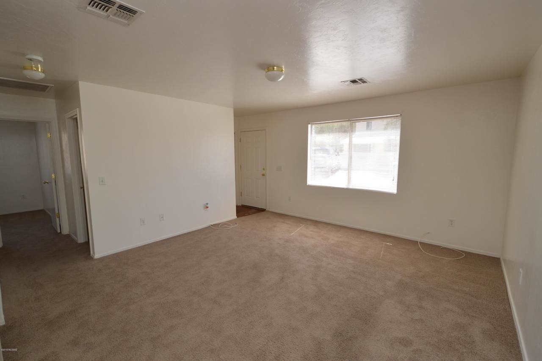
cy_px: 180
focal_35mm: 15
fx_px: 226
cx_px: 271
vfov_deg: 77.2
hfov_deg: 100.4
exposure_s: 1/125
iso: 280
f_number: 5.6
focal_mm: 10
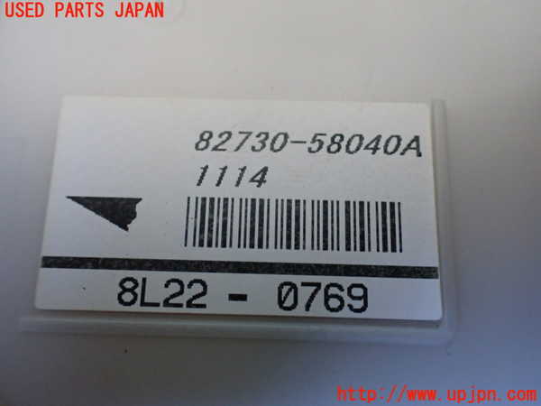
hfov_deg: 60.0
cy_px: 203
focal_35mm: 30
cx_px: 270
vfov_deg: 46.8
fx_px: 469
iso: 800
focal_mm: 5.4
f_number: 2.3
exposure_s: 1/125
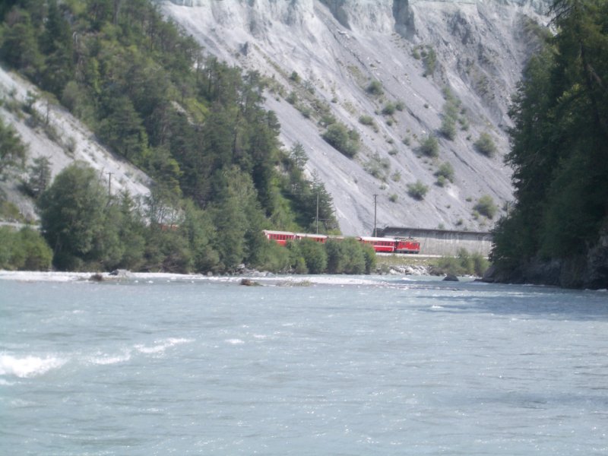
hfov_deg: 18.7
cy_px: 228
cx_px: 304
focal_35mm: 105
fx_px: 1844
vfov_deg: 14.1
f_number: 4.8
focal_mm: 17.4
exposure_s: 1/320
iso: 50
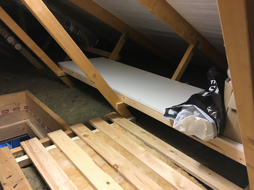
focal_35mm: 29
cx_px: 127
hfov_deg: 61.7
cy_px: 95
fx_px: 213
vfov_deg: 48.2
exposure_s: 1/8
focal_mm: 4.15
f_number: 2.2
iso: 100
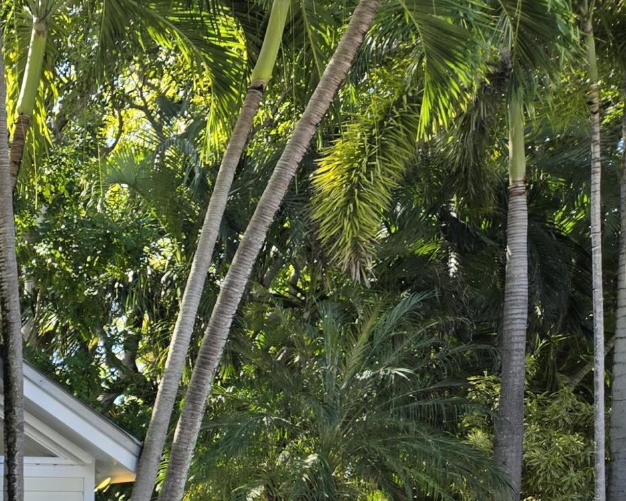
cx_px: -264
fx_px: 1334
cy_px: 693
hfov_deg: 22.5
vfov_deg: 19.3
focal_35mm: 72
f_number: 1.8
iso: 25
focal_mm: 5.4
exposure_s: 1/661
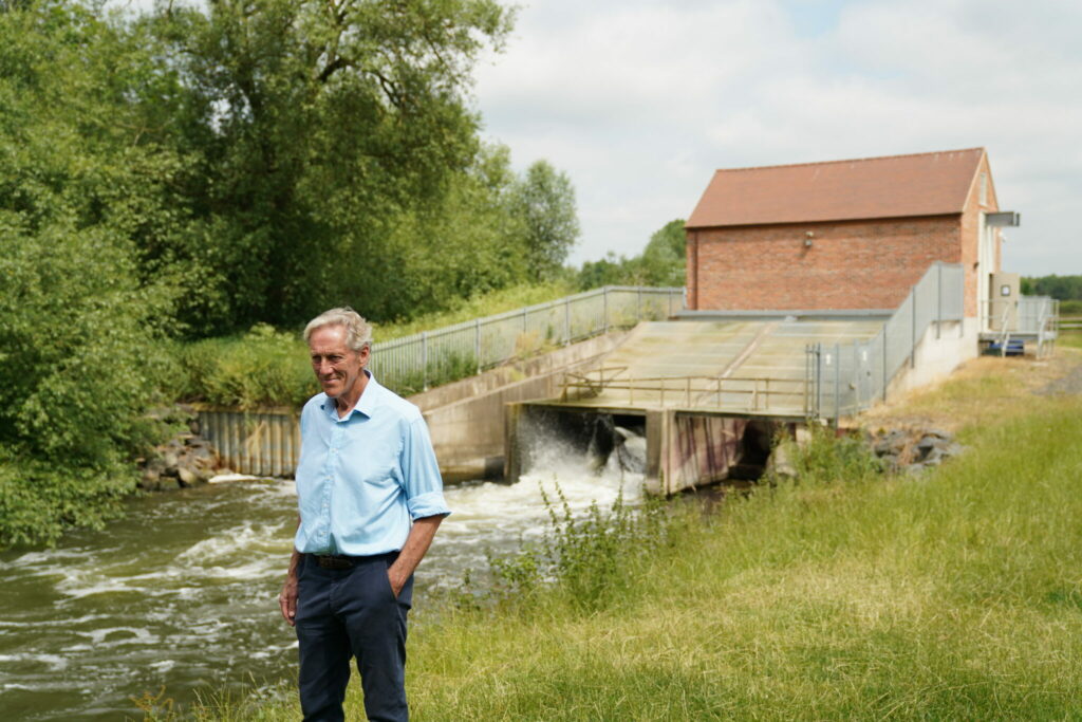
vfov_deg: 35.1
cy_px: 361
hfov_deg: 50.7
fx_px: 1142
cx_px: 541
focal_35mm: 38
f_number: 2.8
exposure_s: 1/800
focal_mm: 38
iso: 100
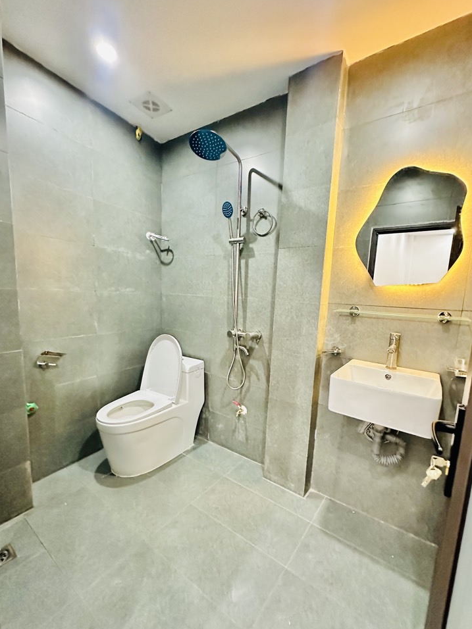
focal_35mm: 15
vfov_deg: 98.1
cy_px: 333
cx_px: 241
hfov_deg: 81.7
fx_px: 273
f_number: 2.2
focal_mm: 2.22
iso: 1000
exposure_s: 1/50
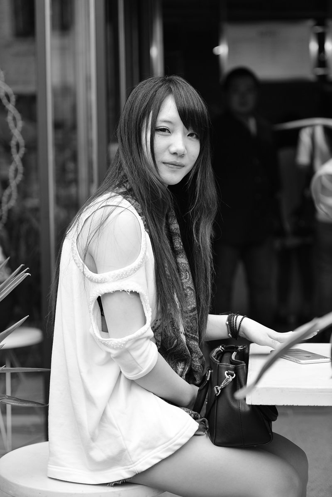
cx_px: 166
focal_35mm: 70
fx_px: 967
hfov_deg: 19.5
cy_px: 248
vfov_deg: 28.8
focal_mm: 70
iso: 500
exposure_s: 1/400
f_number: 2.8
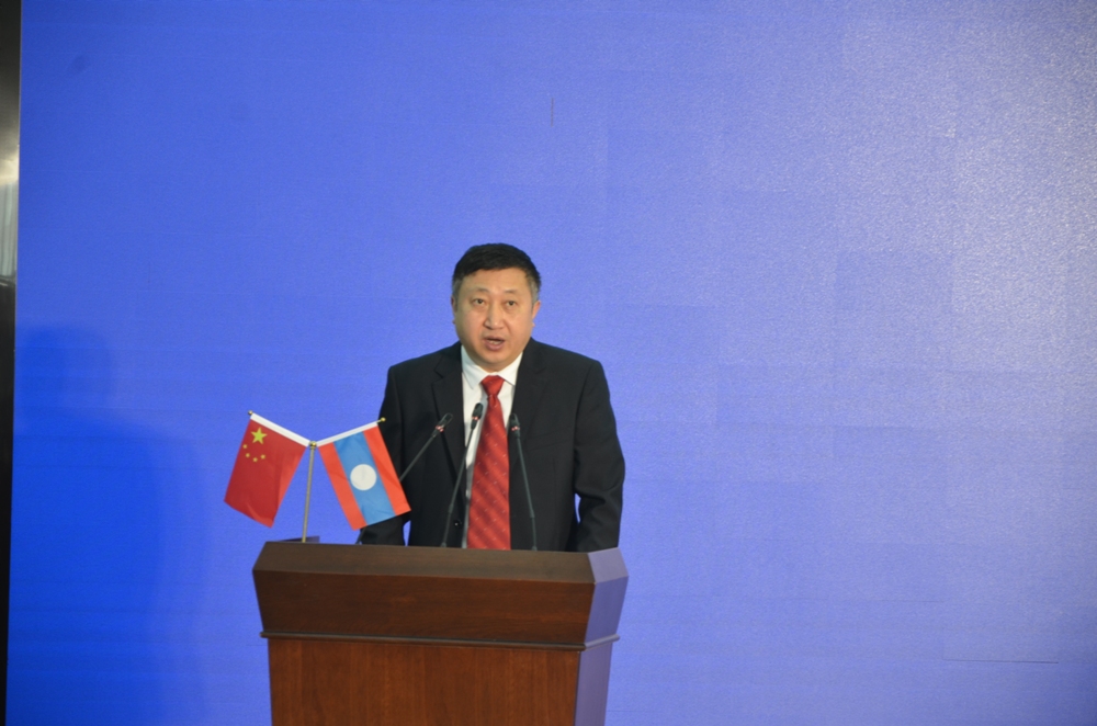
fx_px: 4789
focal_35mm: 158
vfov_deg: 8.7
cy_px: 363
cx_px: 548
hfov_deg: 13.1
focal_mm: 105
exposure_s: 1/30
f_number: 5.6
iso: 400
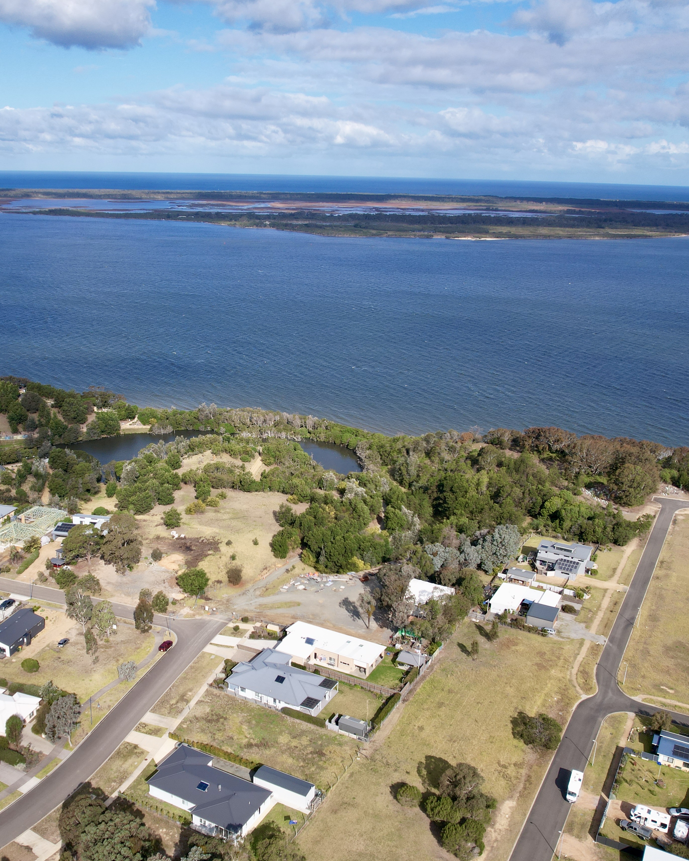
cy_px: 453
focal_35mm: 33
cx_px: 261
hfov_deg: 44.2
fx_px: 841
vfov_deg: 54.2
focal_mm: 8.38
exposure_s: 1/500
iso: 100
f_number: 2.8
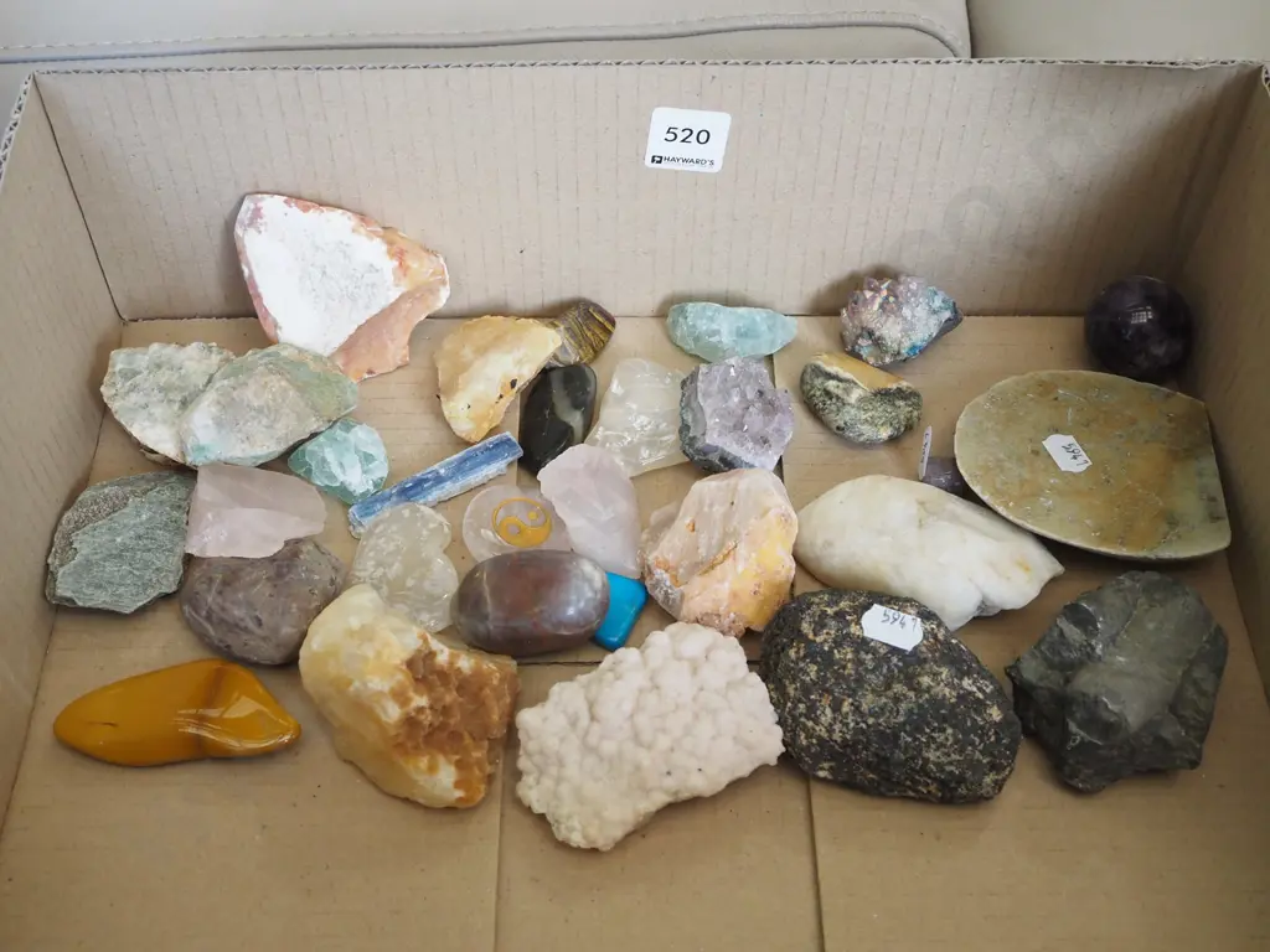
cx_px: 635
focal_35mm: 44
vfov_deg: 32.9
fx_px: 1614
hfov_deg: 42.9
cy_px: 476
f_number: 5.6
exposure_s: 1/200
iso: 1600
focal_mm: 22
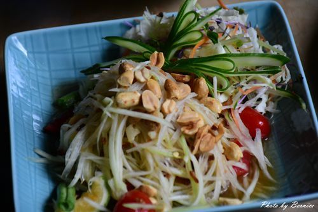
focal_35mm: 210
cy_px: 106
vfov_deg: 6.6
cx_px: 159
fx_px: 1856
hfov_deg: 9.8
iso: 1400
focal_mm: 140
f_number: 5.6
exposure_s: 1/250
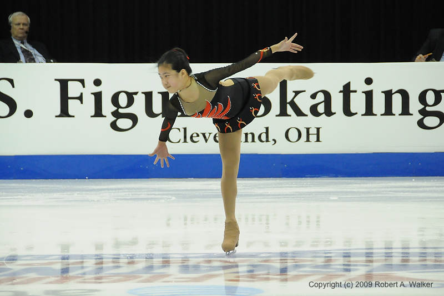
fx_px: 2497
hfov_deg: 10.2
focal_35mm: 202
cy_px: 148
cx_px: 222
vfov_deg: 6.8
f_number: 5.6
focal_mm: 135
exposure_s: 1/640
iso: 3200
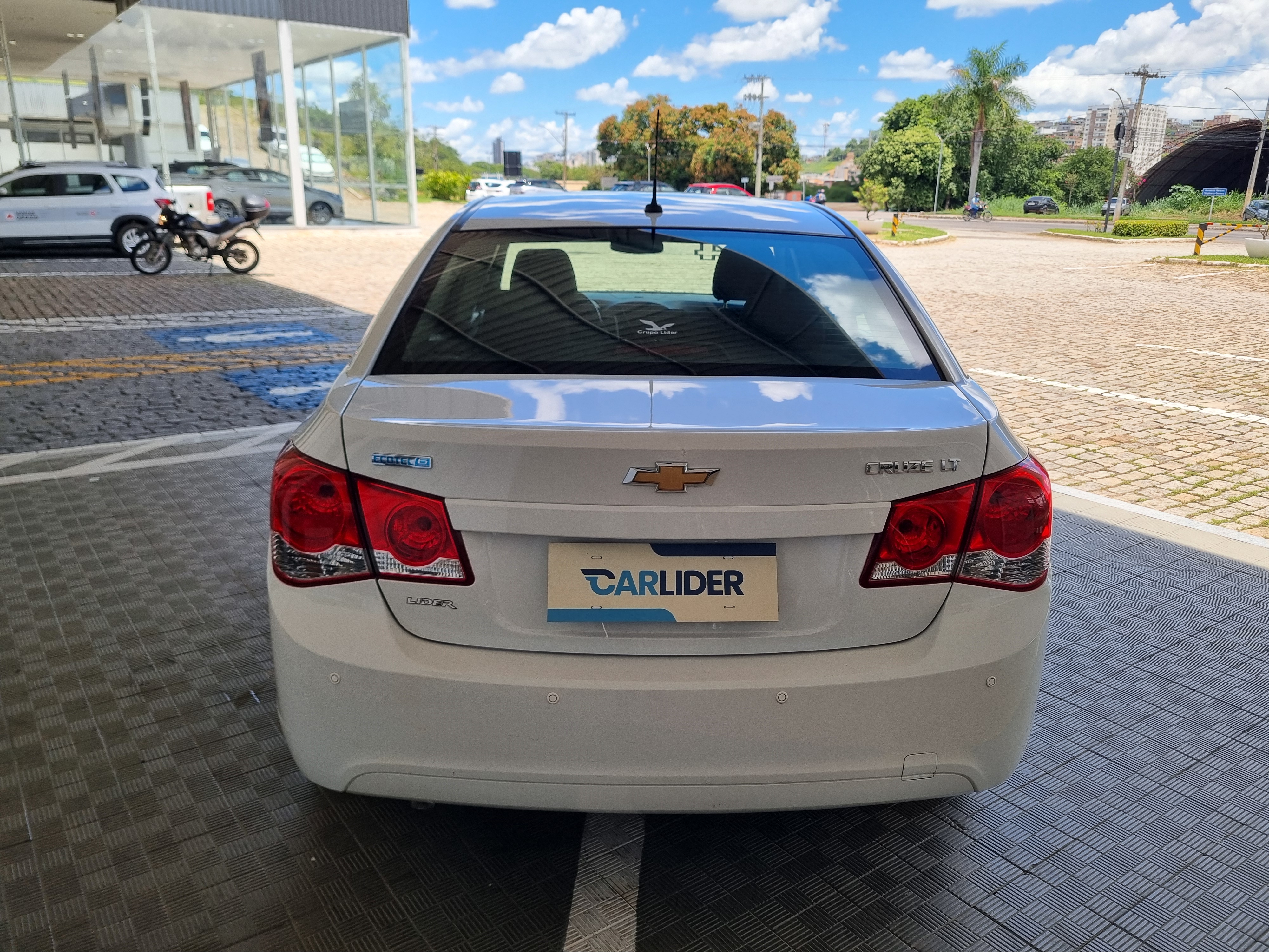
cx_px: 634
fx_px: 953
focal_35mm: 26
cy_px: 476
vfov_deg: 53.1
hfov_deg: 67.3
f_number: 1.8
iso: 50
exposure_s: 1/1224
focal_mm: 5.4
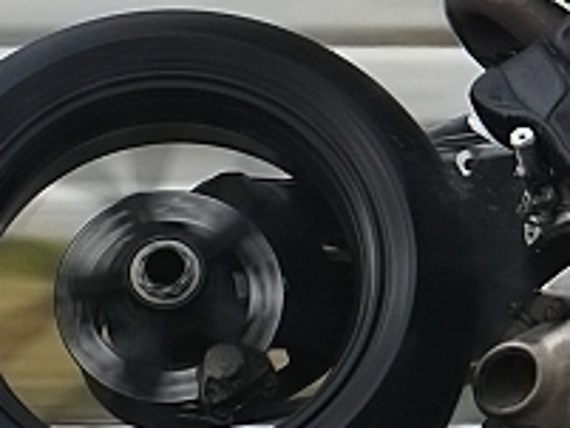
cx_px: 1259
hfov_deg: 1.0
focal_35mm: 1929
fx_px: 31783
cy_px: 18
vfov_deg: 0.8
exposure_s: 1/640
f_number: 6.3
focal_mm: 210
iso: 250
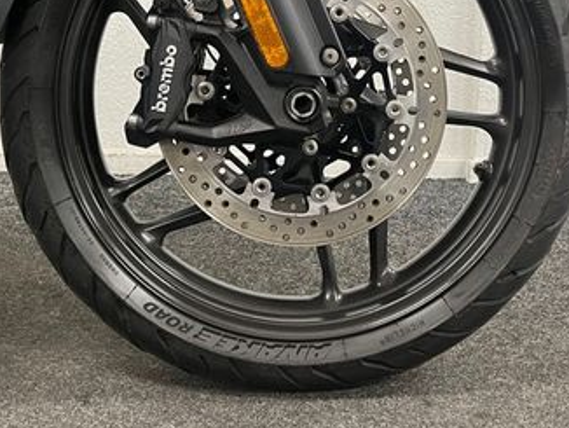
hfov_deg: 37.5
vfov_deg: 27.9
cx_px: 271
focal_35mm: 51
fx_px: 839
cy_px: 73
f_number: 1.6
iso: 200
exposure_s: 1/50
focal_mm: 5.1
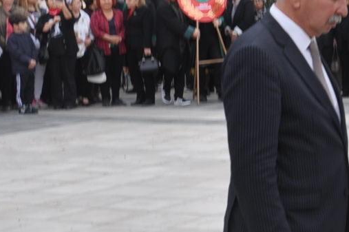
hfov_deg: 13.8
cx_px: 620
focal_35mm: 133
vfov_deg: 10.3
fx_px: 1289
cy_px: 83
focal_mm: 21
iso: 200
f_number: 8
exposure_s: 1/60
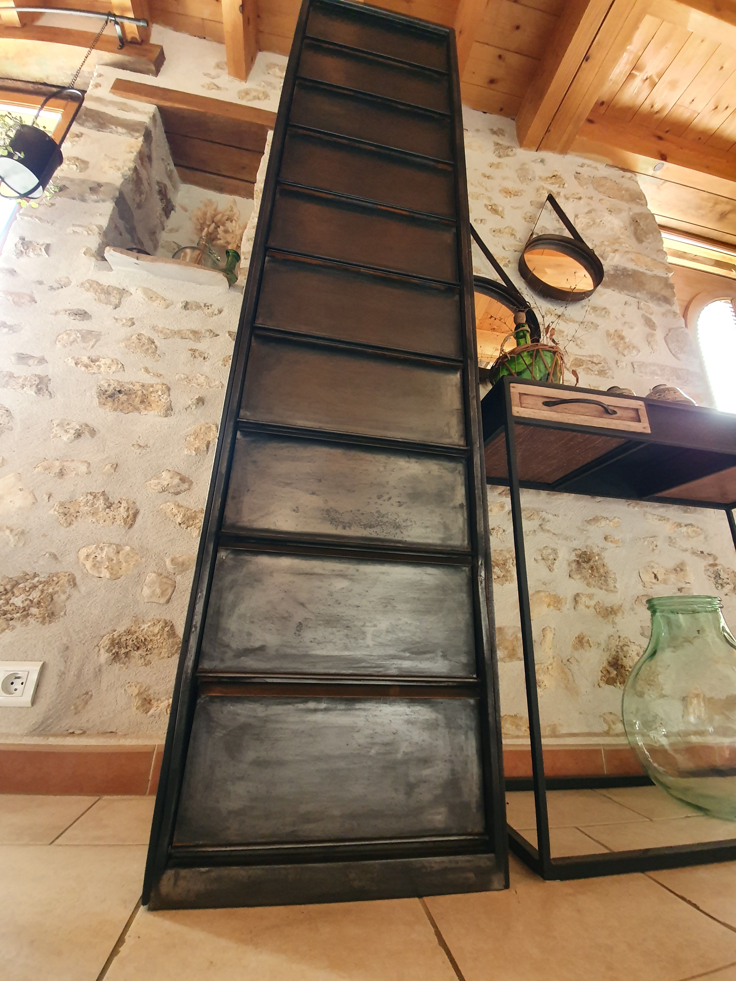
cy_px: 490
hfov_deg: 89.9
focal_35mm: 13
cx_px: 368
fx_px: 369
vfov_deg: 106.2
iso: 400
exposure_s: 1/33
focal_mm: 1.8
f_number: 2.2
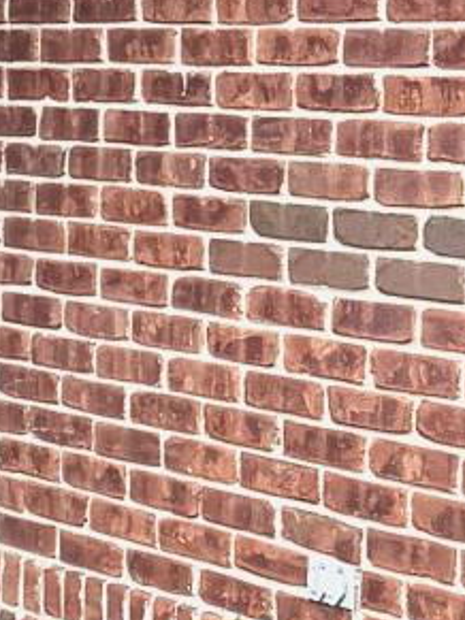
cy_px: 175
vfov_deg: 12.0
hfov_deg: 8.6
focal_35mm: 165
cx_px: -358
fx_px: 2957
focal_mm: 6.76
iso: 80
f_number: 1.78
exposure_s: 1/417
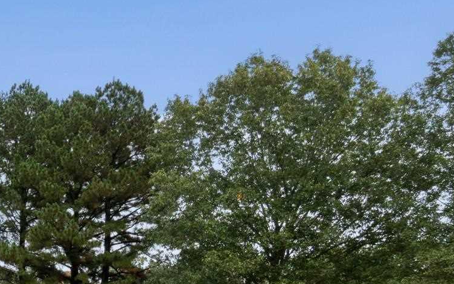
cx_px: -158
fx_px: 755
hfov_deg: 27.2
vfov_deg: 19.9
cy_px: 346
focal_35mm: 61
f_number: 9
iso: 250
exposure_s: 1/20
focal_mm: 12
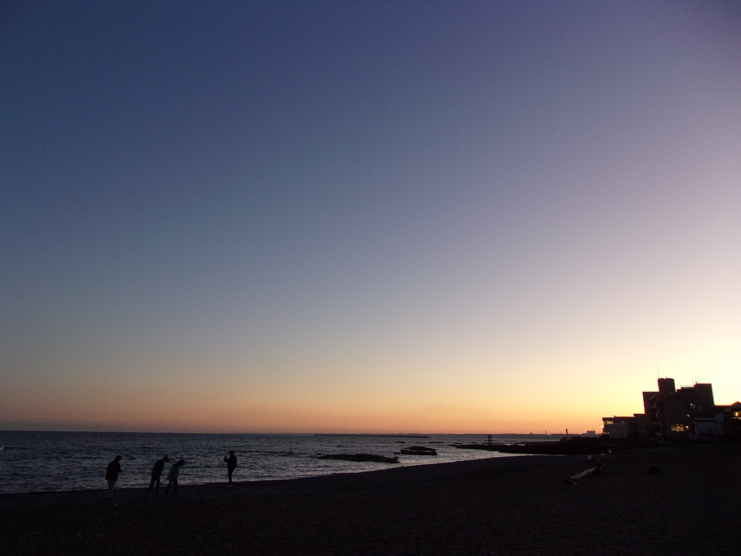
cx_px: 370
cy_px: 278
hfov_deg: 65.3
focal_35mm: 27
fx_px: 578
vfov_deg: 51.4
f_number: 3
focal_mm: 4.9
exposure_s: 1/34
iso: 170
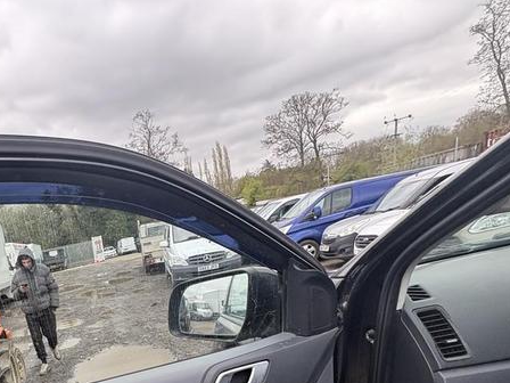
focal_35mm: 28
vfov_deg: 43.0
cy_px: 381
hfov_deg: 57.0
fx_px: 413
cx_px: 77
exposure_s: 1/277
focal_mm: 2.22
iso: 64
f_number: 2.2
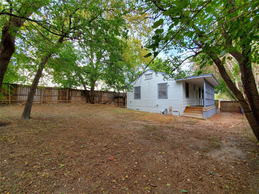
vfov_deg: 89.9
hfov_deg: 106.2
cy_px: 97
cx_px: 130
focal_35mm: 13
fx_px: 97
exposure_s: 1/167
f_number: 2.2
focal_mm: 1.8
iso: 50
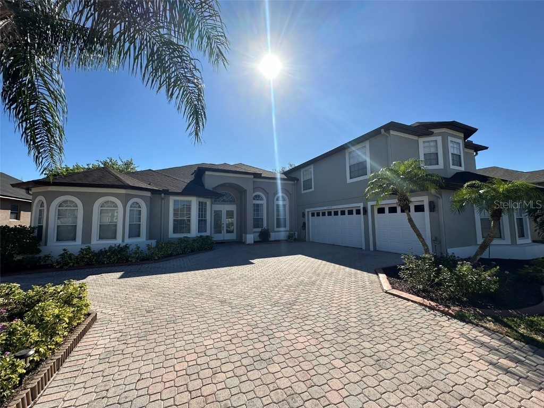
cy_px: 204
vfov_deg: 85.7
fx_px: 220
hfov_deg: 102.1
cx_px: 272
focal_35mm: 14
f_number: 2.2
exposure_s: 1/2212
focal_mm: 2.22
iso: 50
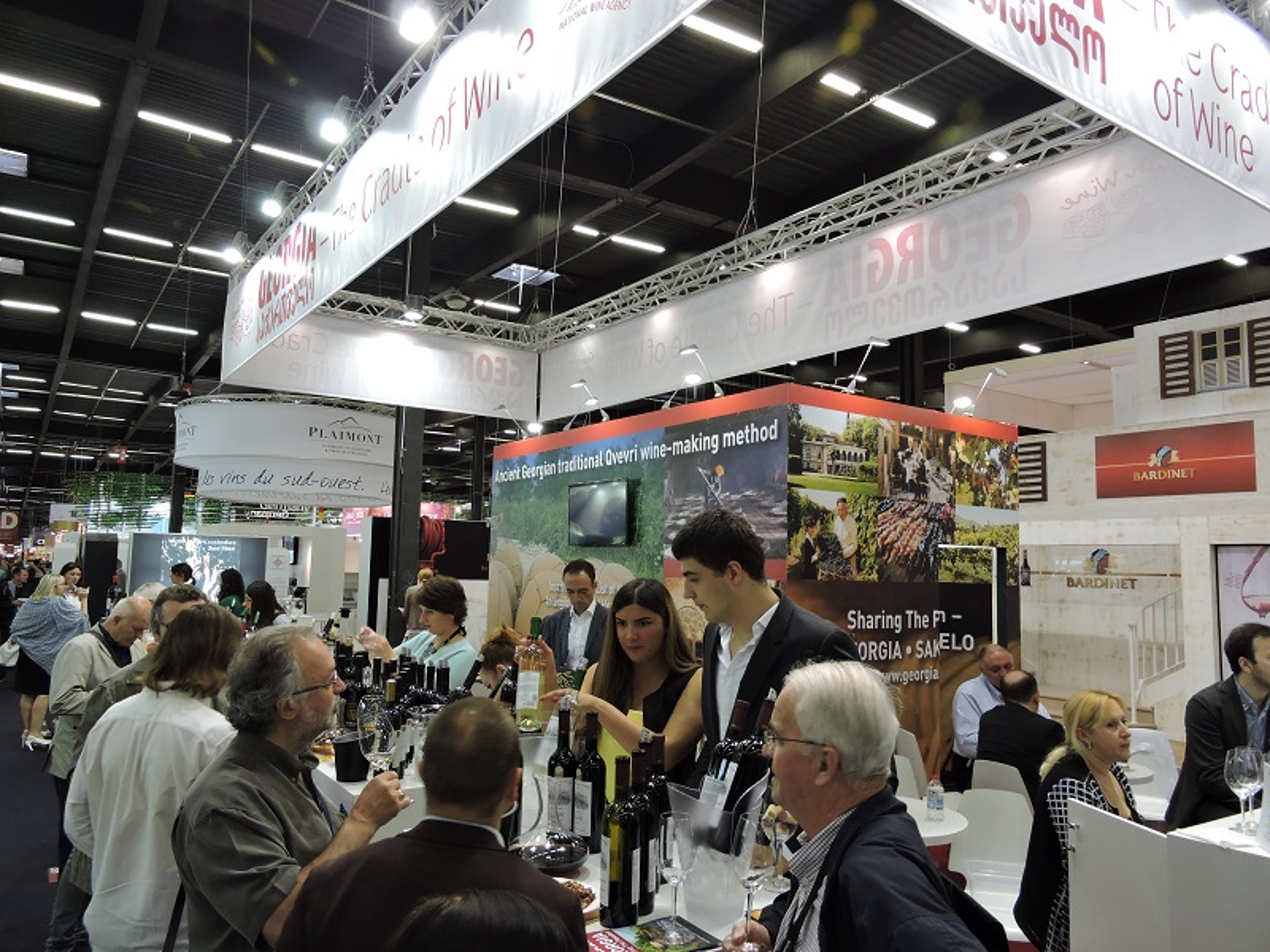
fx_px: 881
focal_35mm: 24
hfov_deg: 71.6
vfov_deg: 56.8
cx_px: 635
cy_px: 476
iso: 180
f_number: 3.3
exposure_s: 1/30
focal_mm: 4.3
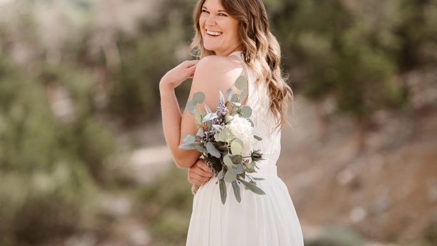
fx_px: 2653
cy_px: -33
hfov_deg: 9.4
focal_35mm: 229
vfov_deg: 5.3
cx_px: 218
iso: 200
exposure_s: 1/640
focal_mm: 145
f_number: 2.8
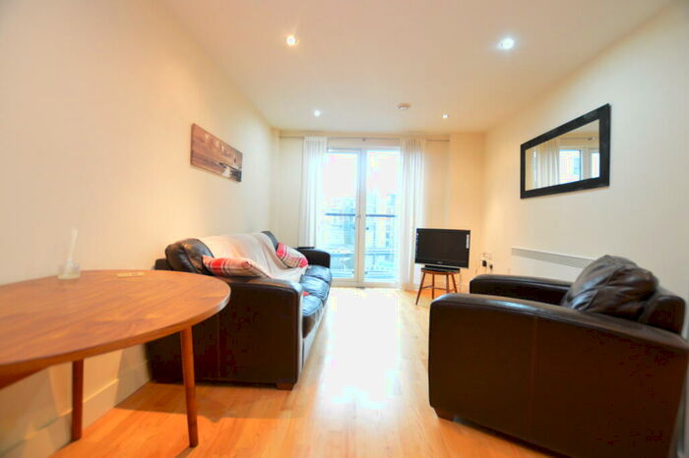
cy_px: 229
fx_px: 287
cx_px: 344
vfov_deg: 77.3
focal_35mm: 15
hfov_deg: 100.4
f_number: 3.5
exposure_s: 1/60
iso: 1800
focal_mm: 10
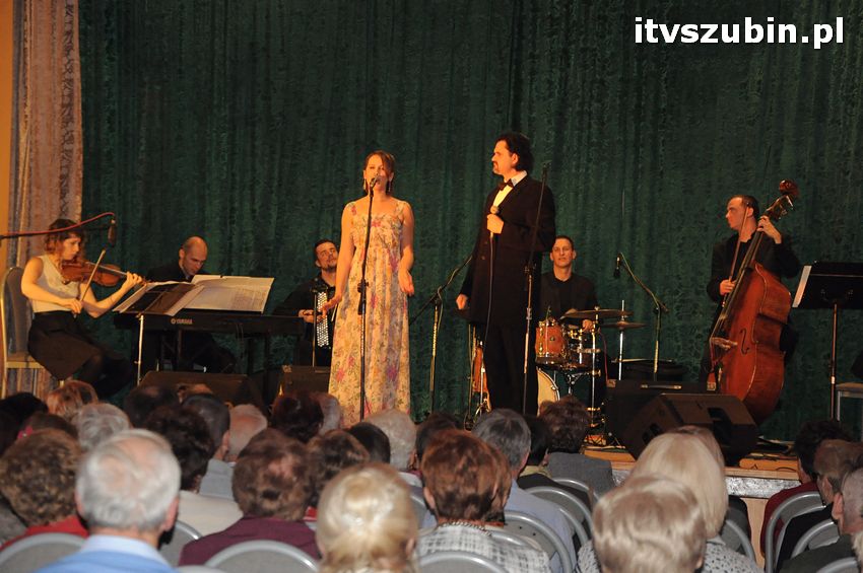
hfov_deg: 20.6
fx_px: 2371
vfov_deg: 13.8
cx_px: 432
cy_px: 286
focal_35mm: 99
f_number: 5.3
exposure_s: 1/60
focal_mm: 66
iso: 2000
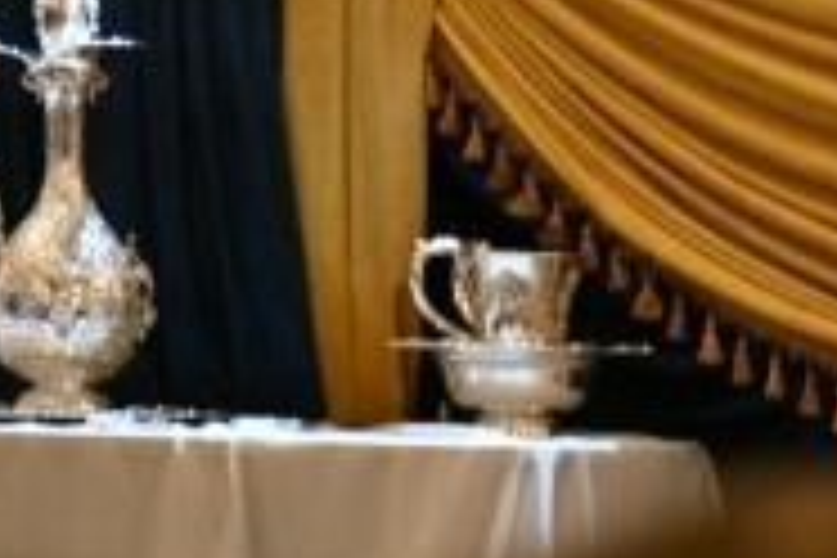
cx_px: 1670
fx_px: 25643
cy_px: -439
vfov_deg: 1.2
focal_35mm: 1103
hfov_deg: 1.9
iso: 320
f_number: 2.8
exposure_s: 1/160
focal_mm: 200
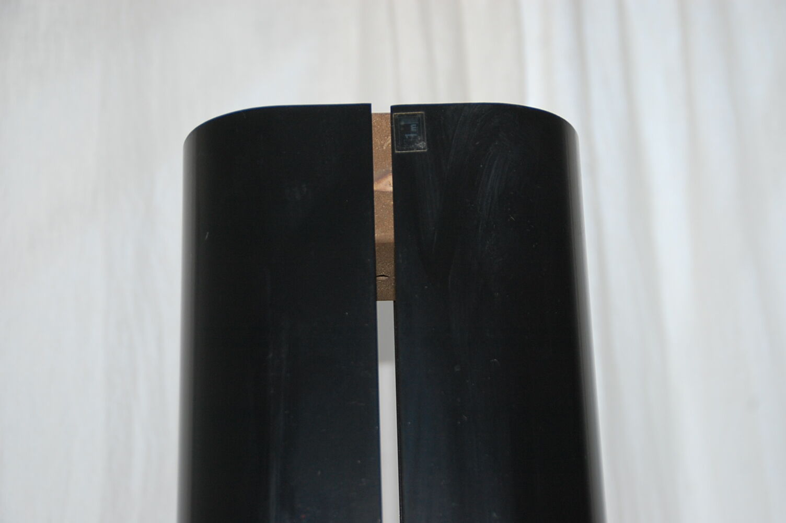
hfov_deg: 26.0
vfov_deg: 17.5
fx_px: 1701
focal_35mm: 78
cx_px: 393
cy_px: 262
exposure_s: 1/60
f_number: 5
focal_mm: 52
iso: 400
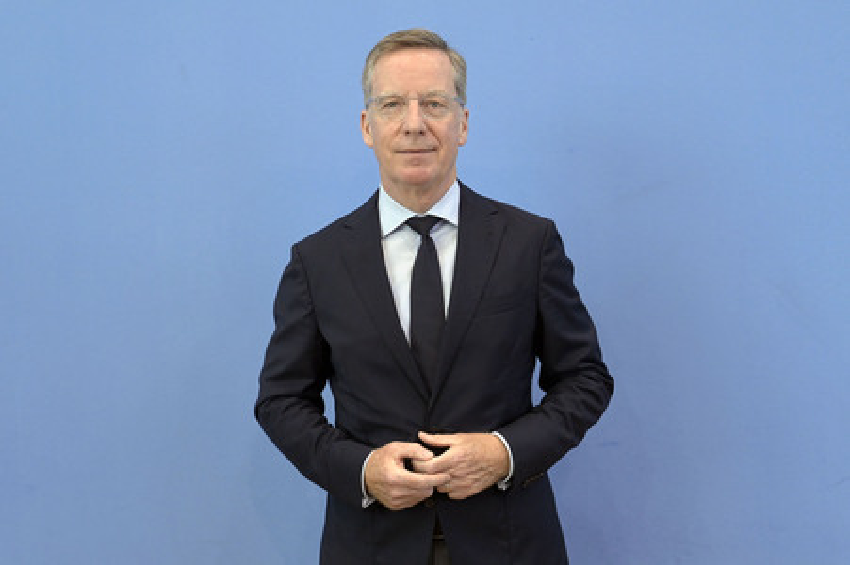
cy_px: 282
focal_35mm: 52
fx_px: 1227
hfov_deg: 38.2
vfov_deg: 26.0
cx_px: 425
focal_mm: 52
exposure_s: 1/500
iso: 3200
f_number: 5.6
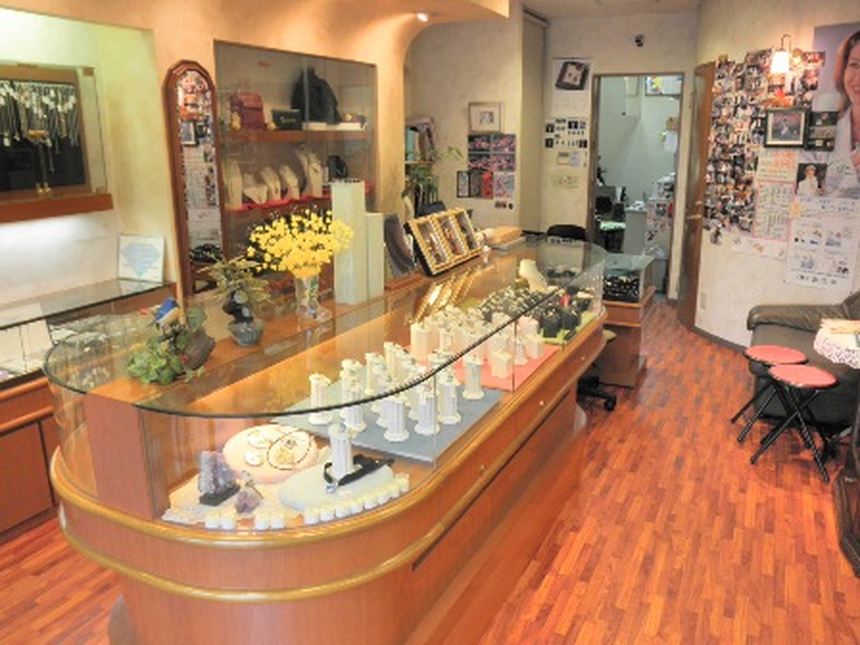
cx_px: 430
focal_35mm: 28
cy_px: 322
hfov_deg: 63.4
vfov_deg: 49.7
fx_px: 696
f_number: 3
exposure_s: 1/30
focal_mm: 5
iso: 64
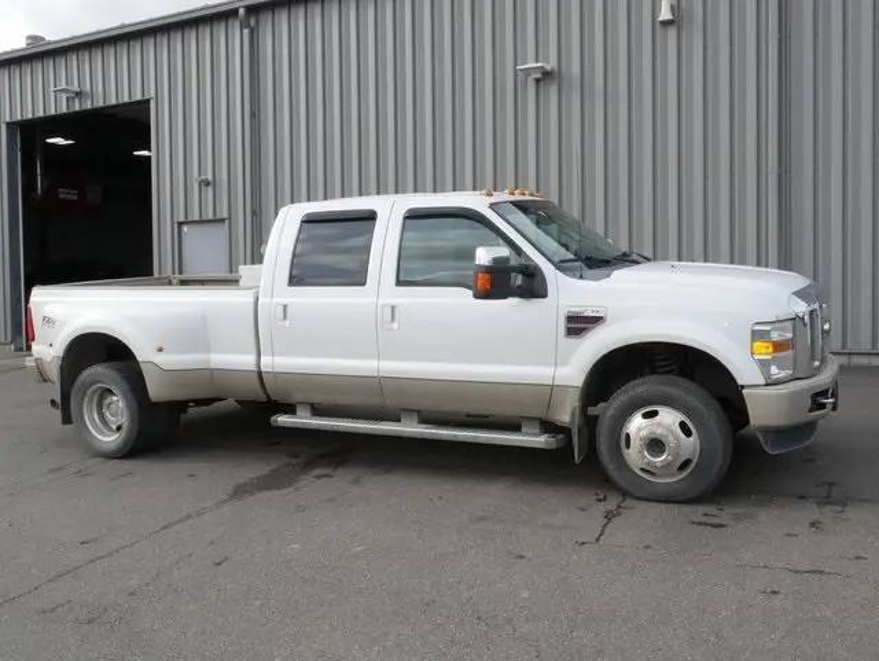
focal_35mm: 34
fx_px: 864
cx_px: 440
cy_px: 330
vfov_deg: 41.8
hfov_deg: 53.9
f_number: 20
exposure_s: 1/60
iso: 400
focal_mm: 17
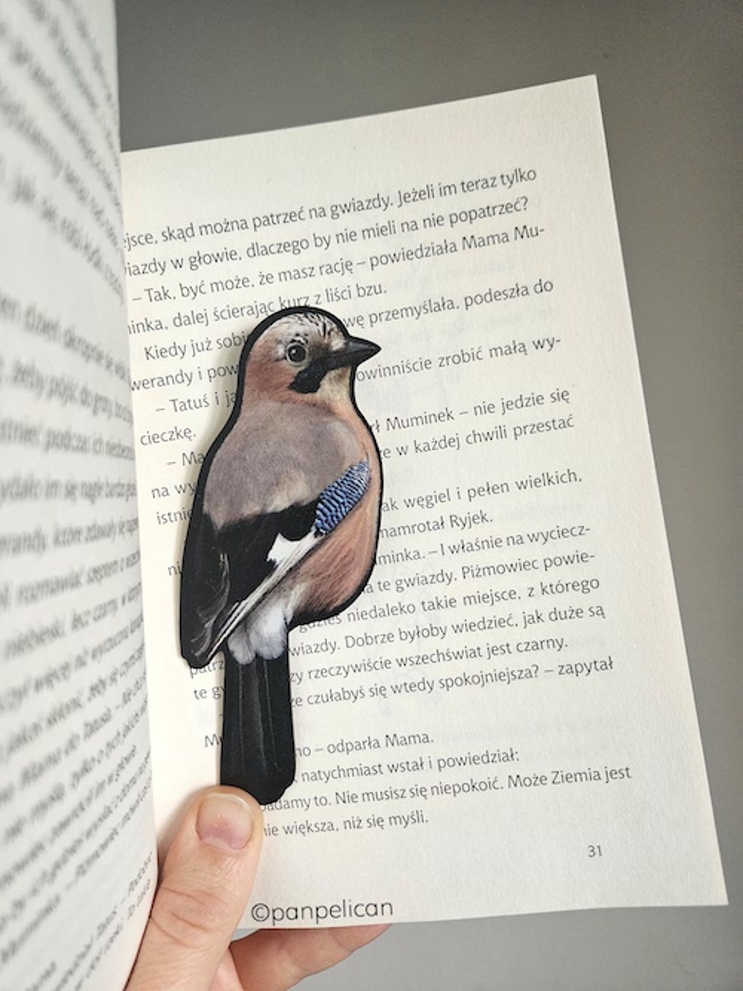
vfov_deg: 73.9
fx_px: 658
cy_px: 496
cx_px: 372
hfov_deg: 58.9
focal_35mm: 23
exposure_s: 1/142
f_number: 1.8
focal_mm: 5.4
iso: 500
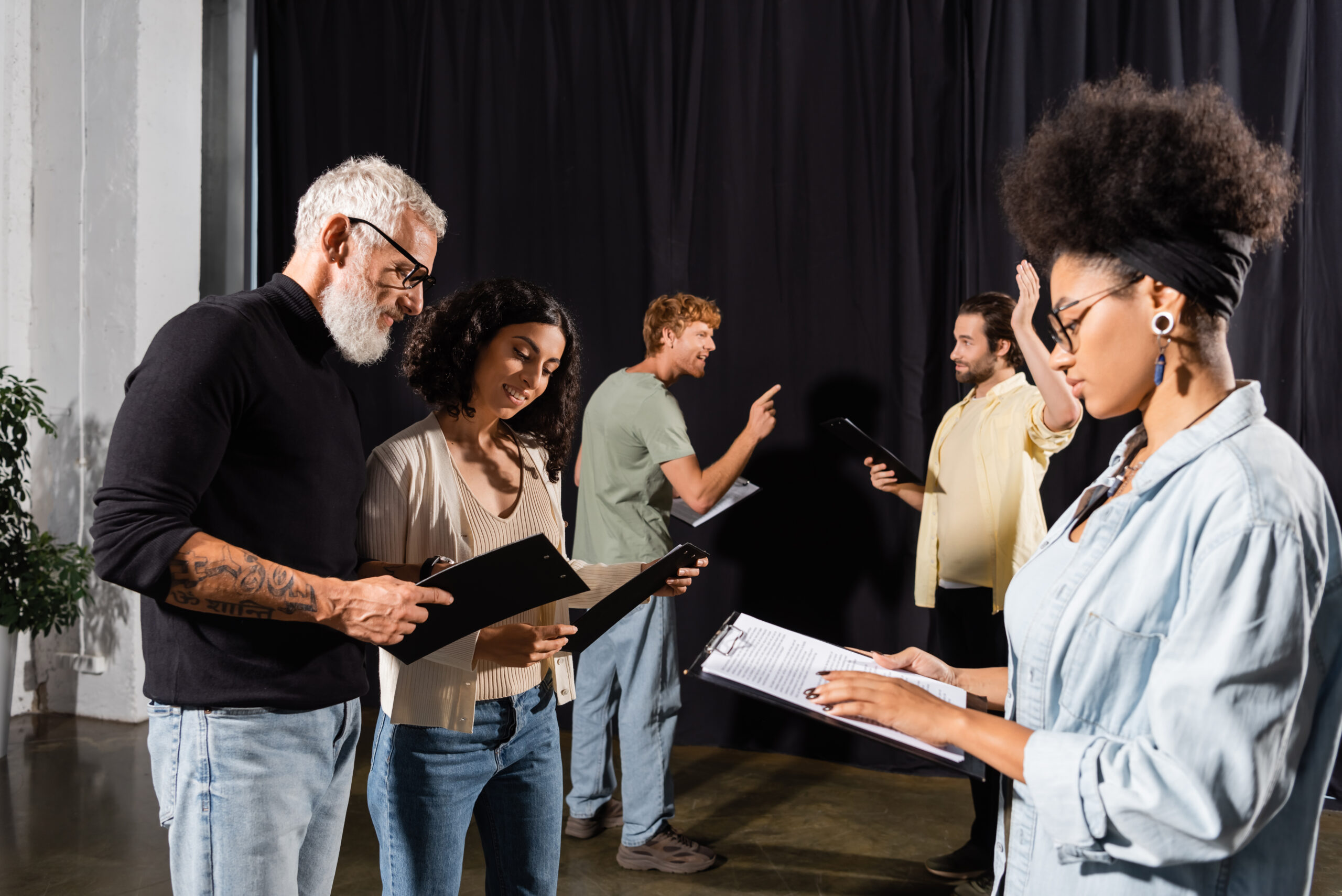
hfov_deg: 60.3
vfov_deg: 42.4
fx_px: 1156
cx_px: 671
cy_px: 448
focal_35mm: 31
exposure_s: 1/200
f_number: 4
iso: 100
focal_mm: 31
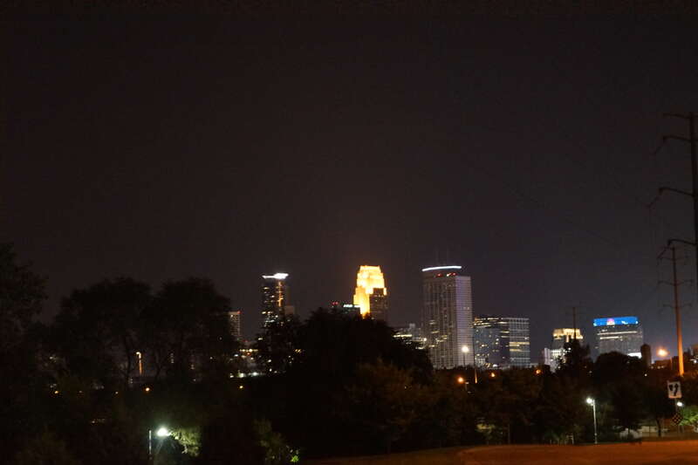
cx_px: 349
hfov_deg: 24.6
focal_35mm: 82
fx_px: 1599
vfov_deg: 16.5
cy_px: 232
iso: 6400
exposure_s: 1/4
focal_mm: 55
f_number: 5.6
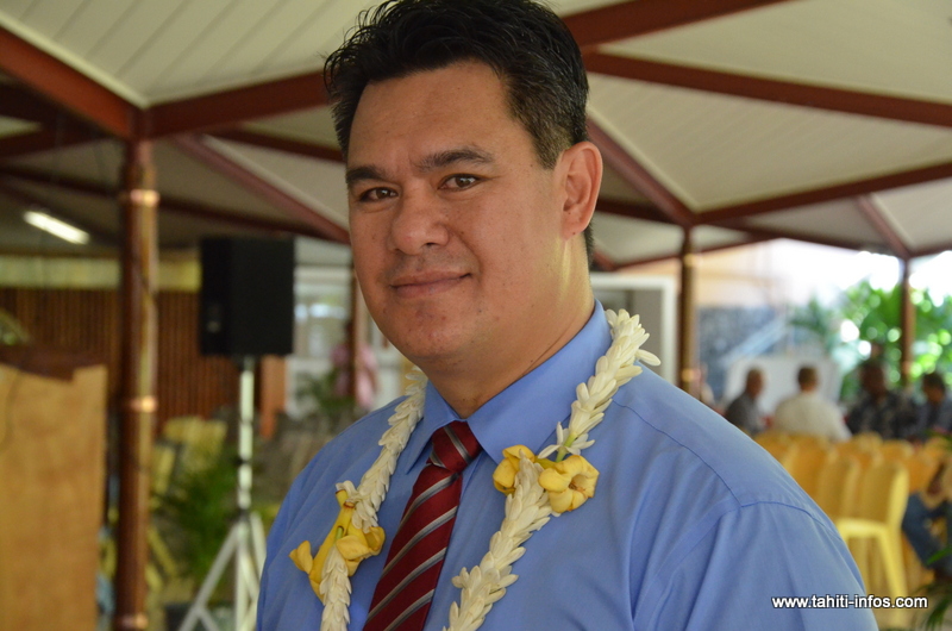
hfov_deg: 20.7
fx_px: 2613
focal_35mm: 99
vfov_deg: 13.8
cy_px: 316
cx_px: 476
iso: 3200
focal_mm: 66
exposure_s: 1/250
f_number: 8
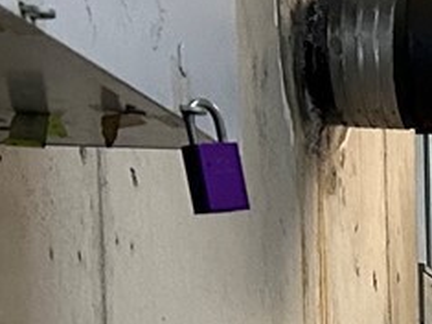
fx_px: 2208
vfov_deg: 7.8
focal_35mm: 177
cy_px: 770
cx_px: 952
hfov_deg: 10.1
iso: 320
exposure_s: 1/60
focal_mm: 5.7
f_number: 1.5
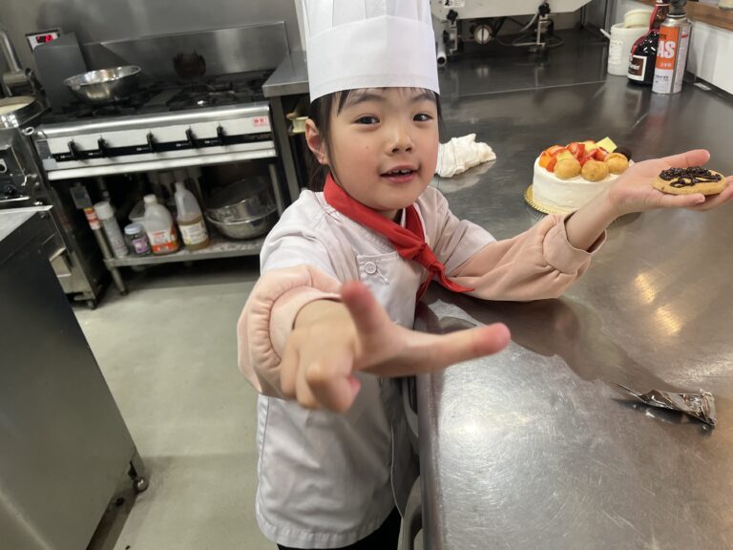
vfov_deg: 53.1
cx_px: 366
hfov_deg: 67.3
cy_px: 275
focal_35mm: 26
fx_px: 551
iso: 125
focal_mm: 5.1
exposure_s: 1/120
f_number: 1.6
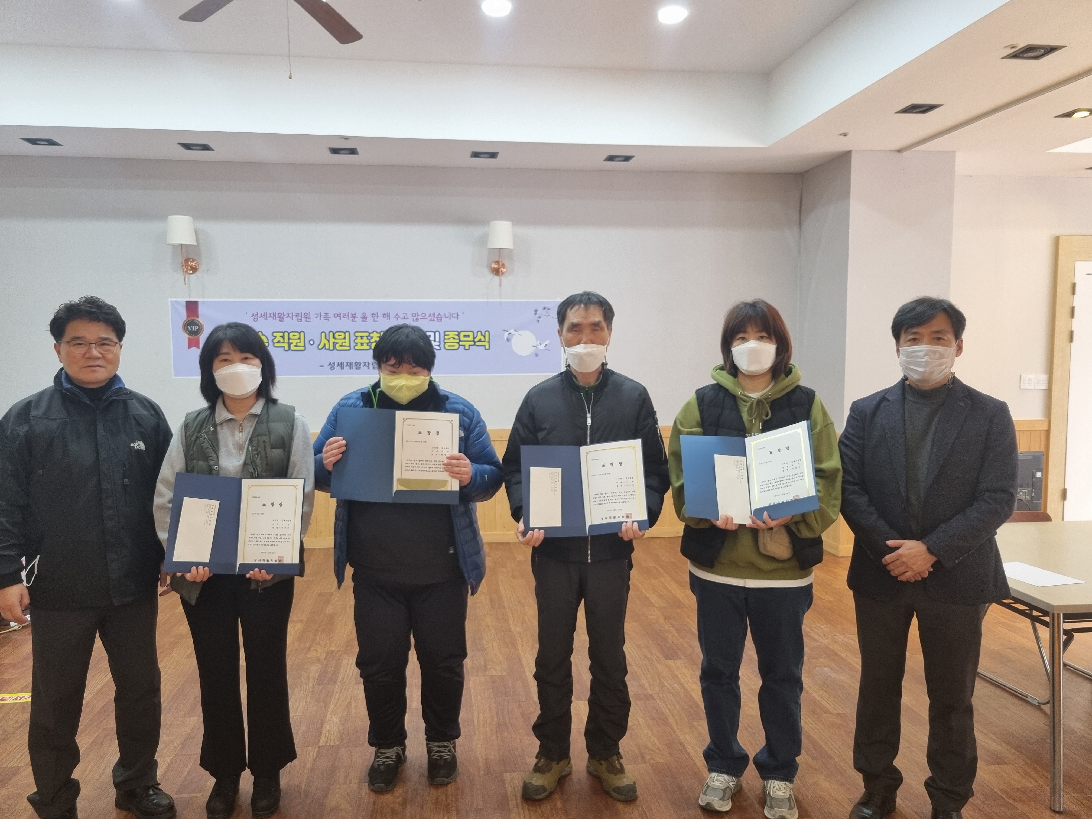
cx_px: 546
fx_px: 820
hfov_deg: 67.3
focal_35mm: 26
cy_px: 410
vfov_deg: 53.1
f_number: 1.8
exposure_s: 1/60
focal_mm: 5.4
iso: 200
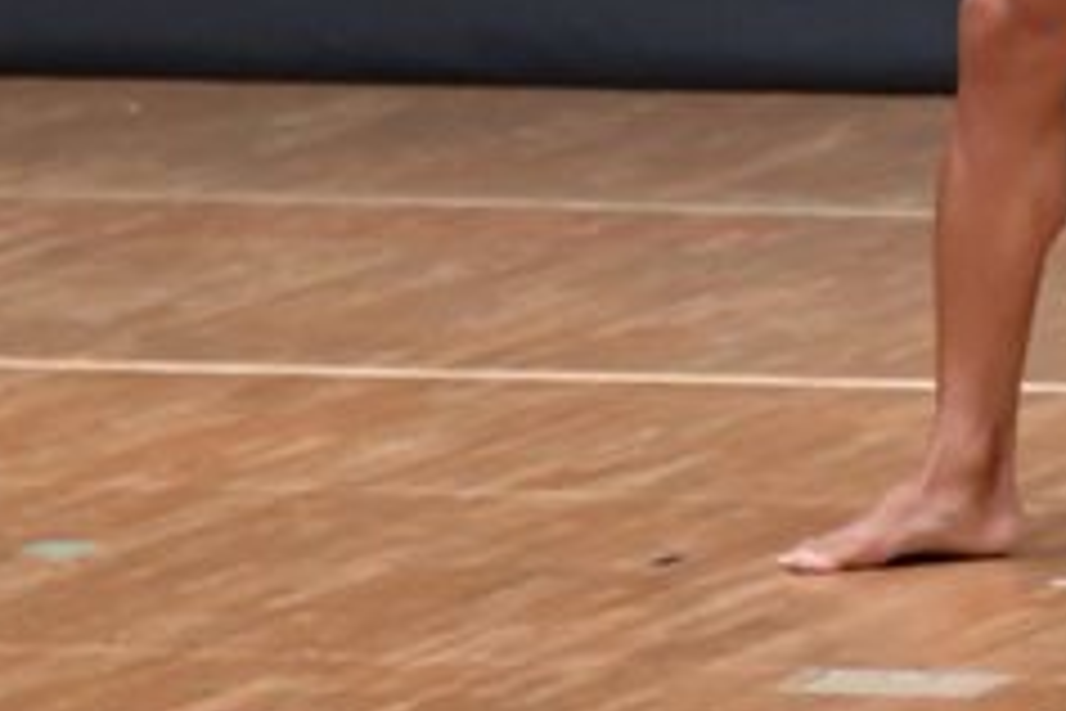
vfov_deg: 1.5
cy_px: -405
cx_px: 1046
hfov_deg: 2.2
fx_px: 27625
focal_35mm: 933
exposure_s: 1/400
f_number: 5.6
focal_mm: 190
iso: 6400
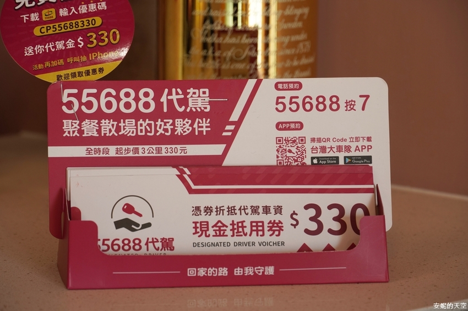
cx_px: 234
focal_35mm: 124
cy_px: 156
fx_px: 1618
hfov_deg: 16.5
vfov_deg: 11.0
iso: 400
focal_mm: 83
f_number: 5.6
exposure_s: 1/30
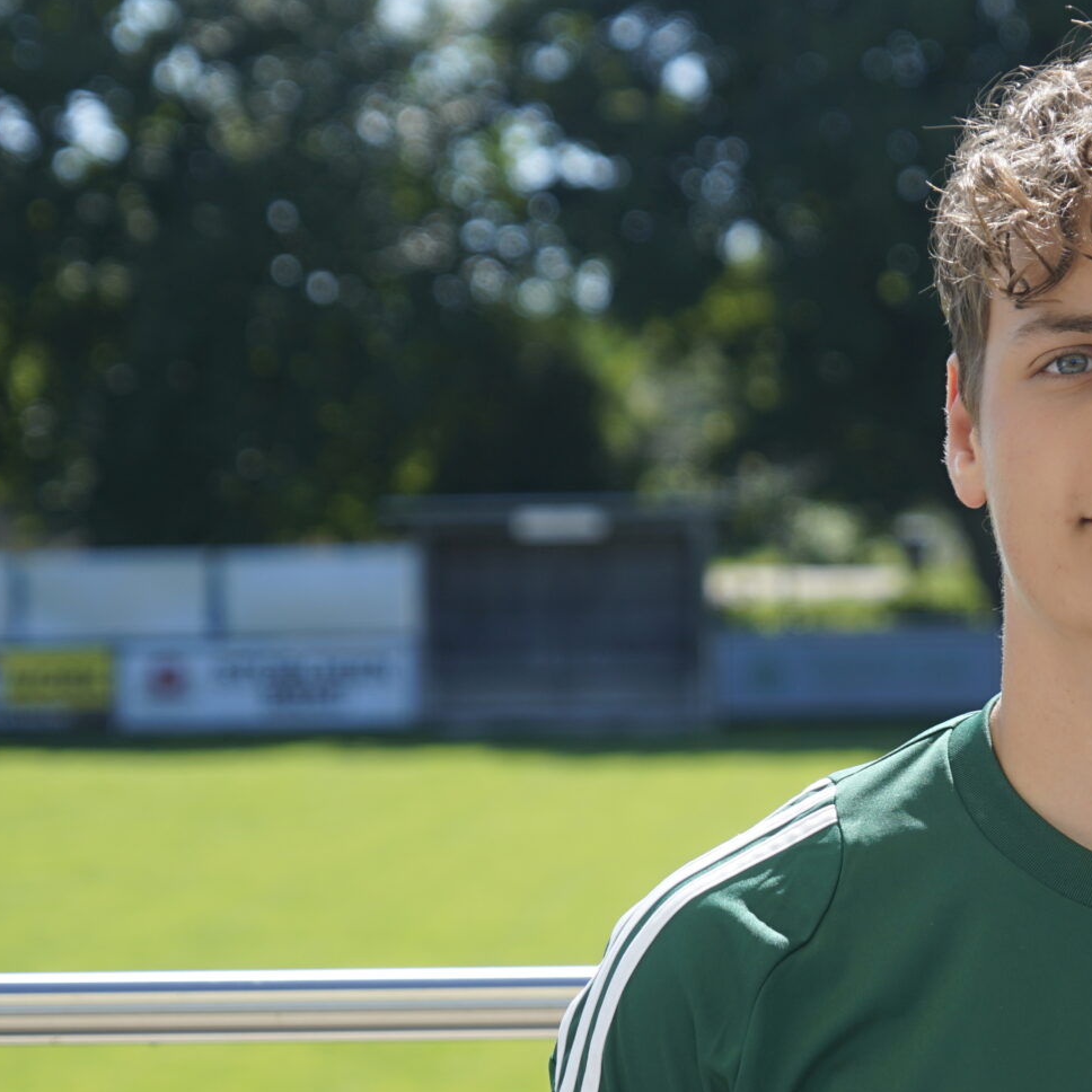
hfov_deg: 8.7
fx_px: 7138
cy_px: 597
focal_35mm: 200
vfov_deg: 8.7
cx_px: 1234
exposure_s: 1/200
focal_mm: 89
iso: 100
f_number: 6.3
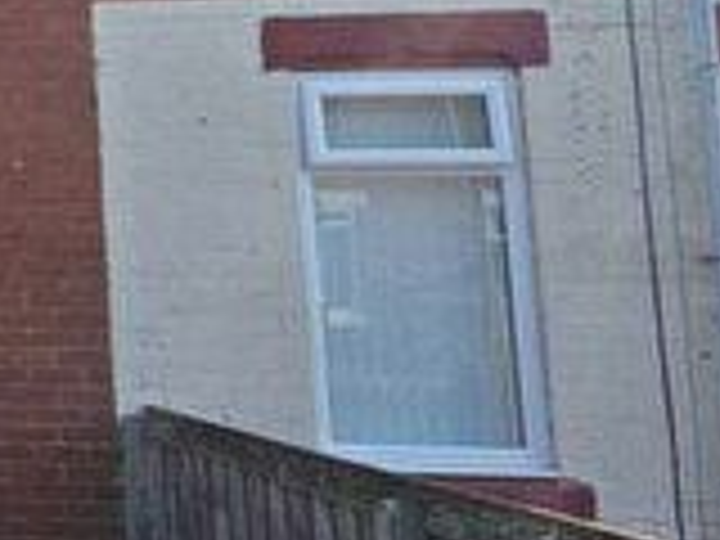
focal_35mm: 57
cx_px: -630
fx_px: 1186
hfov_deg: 20.7
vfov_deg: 25.4
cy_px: 146
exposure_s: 1/2000
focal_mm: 2.2
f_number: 2.2
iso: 80
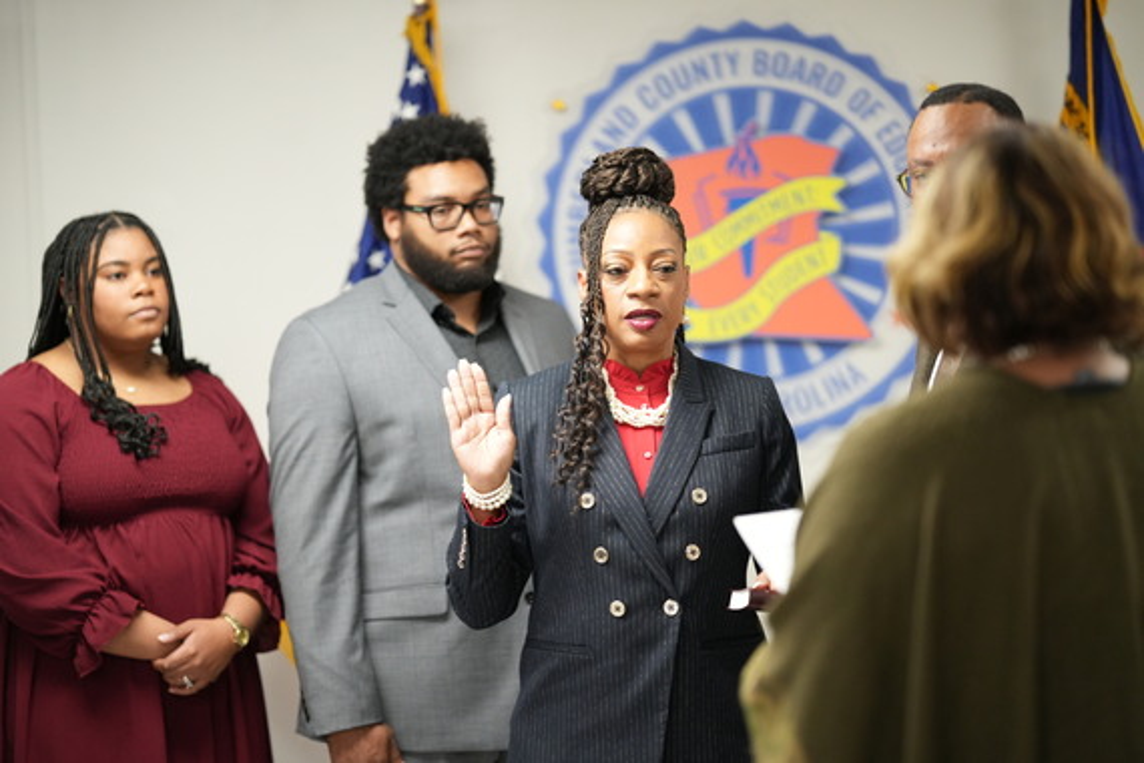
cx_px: 572
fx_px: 2701
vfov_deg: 16.1
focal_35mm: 85
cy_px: 382
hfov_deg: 23.9
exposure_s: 1/640
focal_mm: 85
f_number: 1.4
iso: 2000
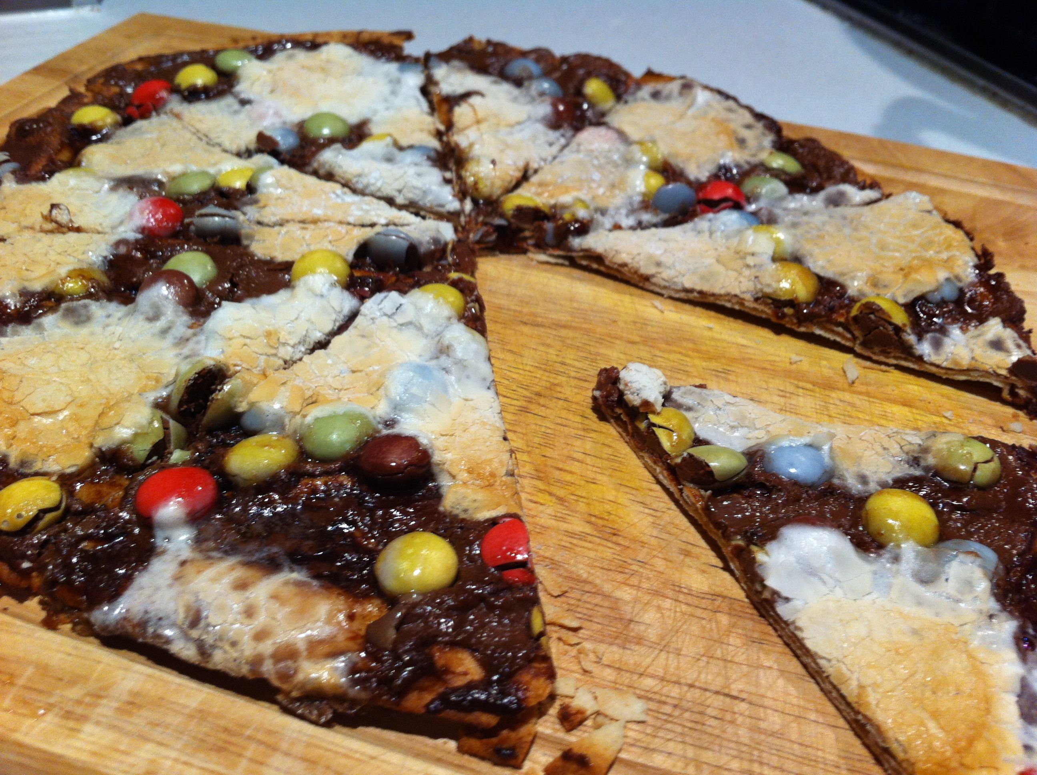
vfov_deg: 40.6
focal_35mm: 35
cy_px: 388
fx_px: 1047
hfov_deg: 52.7
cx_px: 518
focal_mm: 3.85
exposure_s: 1/17
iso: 80
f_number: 2.8
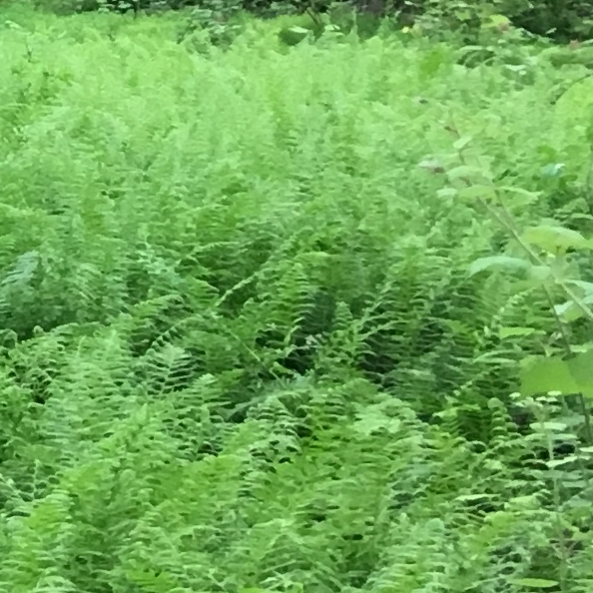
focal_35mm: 174
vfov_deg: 9.8
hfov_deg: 8.7
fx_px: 3372
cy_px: -219
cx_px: -1065
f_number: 2.2
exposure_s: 1/30
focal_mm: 4.15
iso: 32
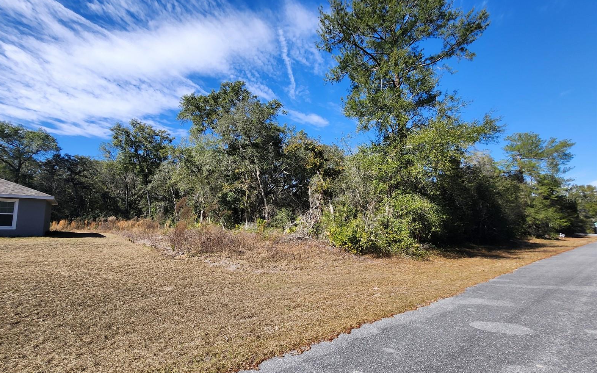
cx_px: 295
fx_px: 228
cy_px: 199
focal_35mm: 14
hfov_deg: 105.3
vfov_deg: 78.5
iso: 32
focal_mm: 1.7
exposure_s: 1/939
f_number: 2.2
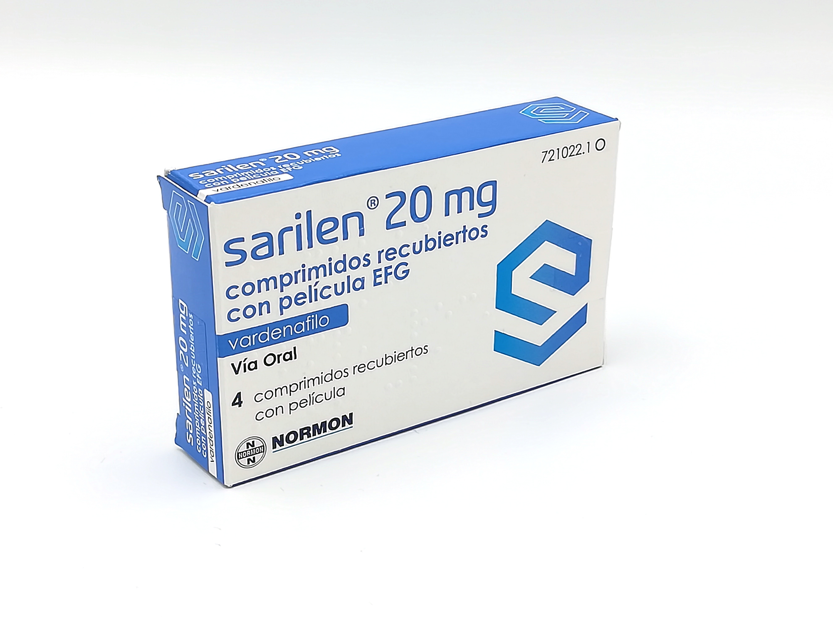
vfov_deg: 24.8
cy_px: 312
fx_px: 1420
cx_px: 416
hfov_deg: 32.7
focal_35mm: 59
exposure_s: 1/419
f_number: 2.2
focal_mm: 3.83
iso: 50
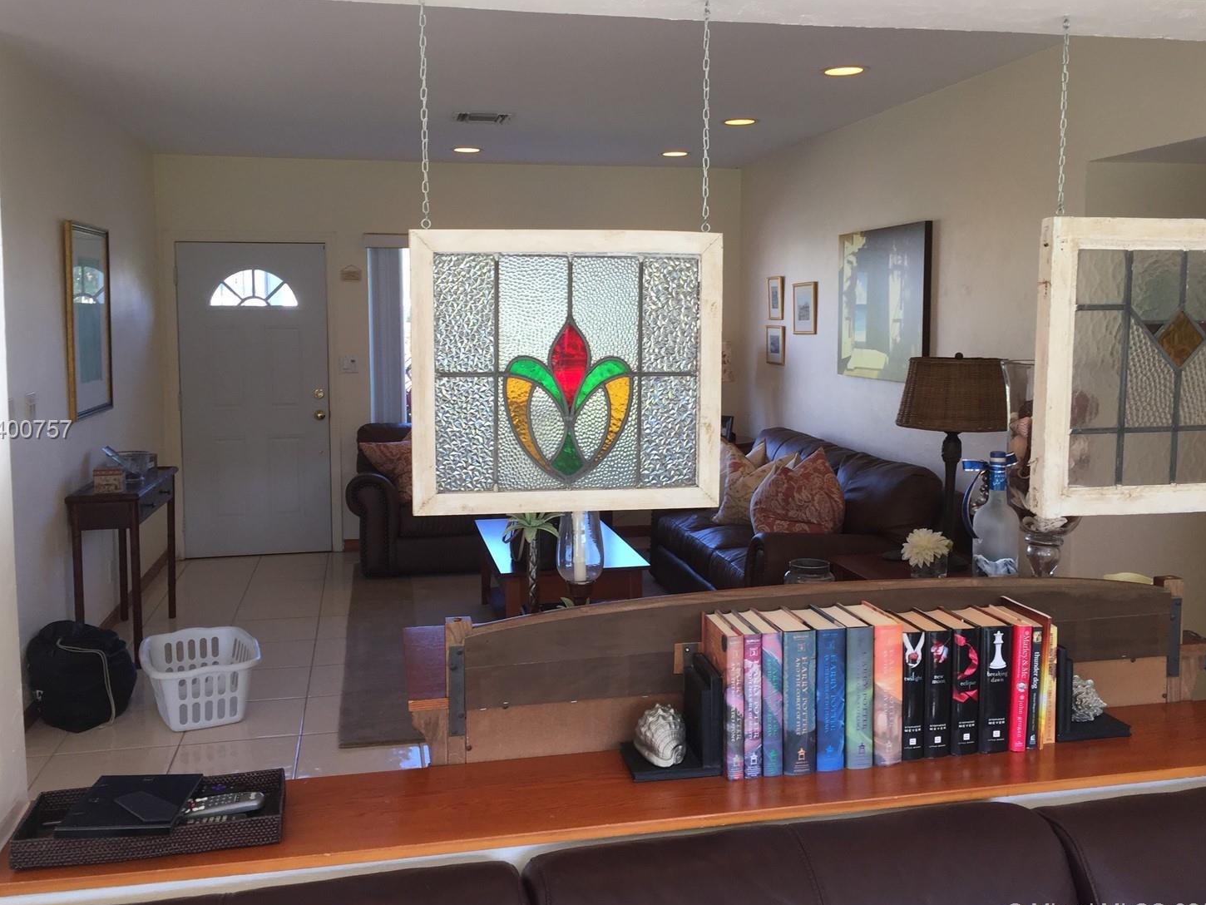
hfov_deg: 56.8
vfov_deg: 44.2
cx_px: 611
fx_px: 1115
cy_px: 431
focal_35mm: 32
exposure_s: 1/120
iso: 50
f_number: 2.2
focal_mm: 4.15
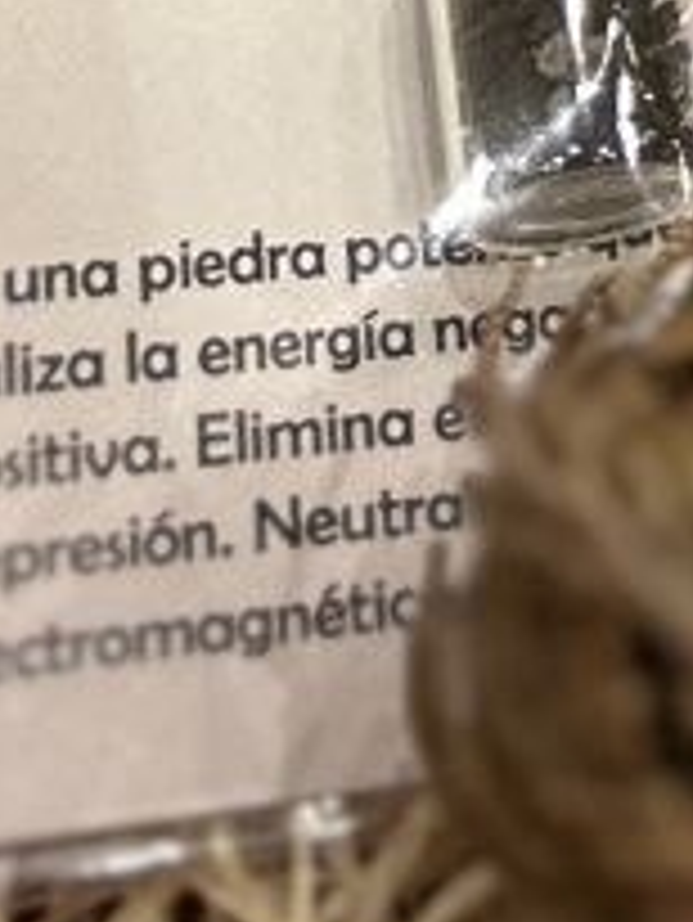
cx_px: 1420
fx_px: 4613
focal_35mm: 173
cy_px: -1637
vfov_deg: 9.5
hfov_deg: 8.2
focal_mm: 5.7
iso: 100
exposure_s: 1/50
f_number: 1.5
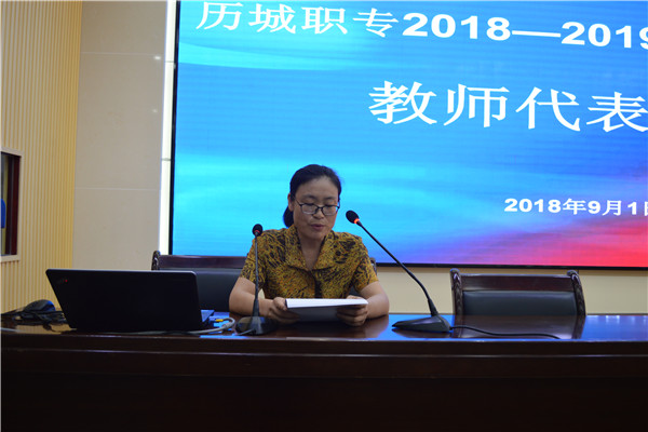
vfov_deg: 43.6
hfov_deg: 61.9
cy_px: 216
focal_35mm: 30
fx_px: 540
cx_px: 324
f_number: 4
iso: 400
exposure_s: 1/60
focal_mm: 20
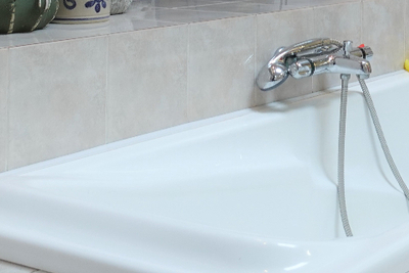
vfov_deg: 15.9
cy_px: -98
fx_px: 921
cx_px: 466
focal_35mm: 81
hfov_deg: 23.3
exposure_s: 1/30
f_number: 2.8
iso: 125
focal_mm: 8.8
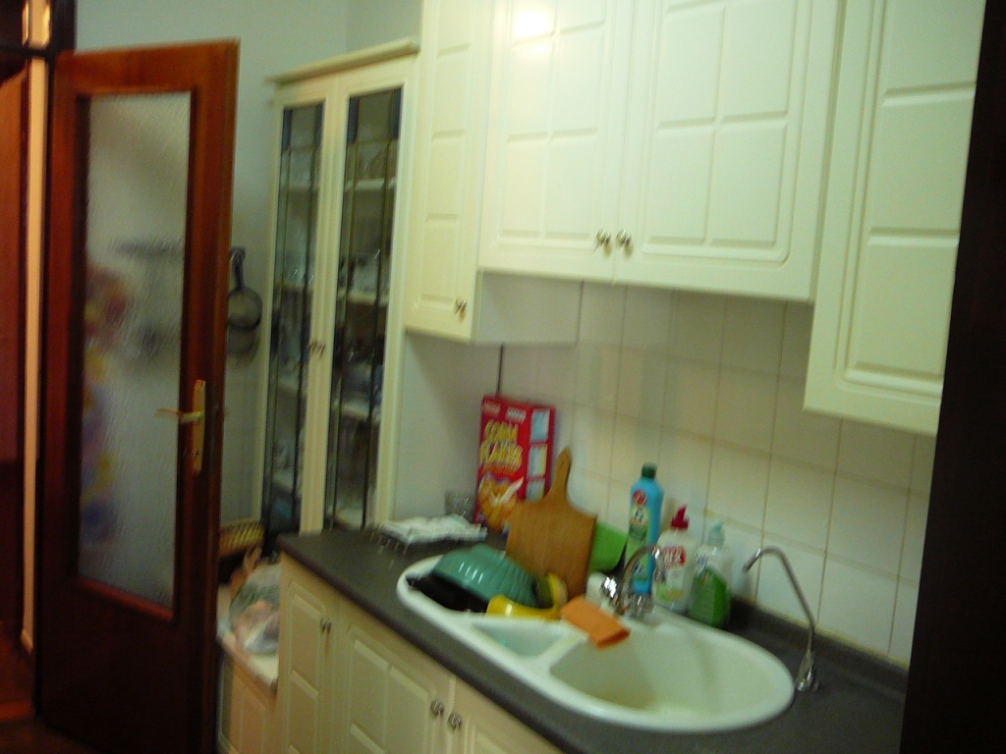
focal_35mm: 35
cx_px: 503
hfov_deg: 52.6
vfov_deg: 40.7
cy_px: 377
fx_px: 1017
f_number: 2.8
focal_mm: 5.2
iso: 200
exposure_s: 1/10
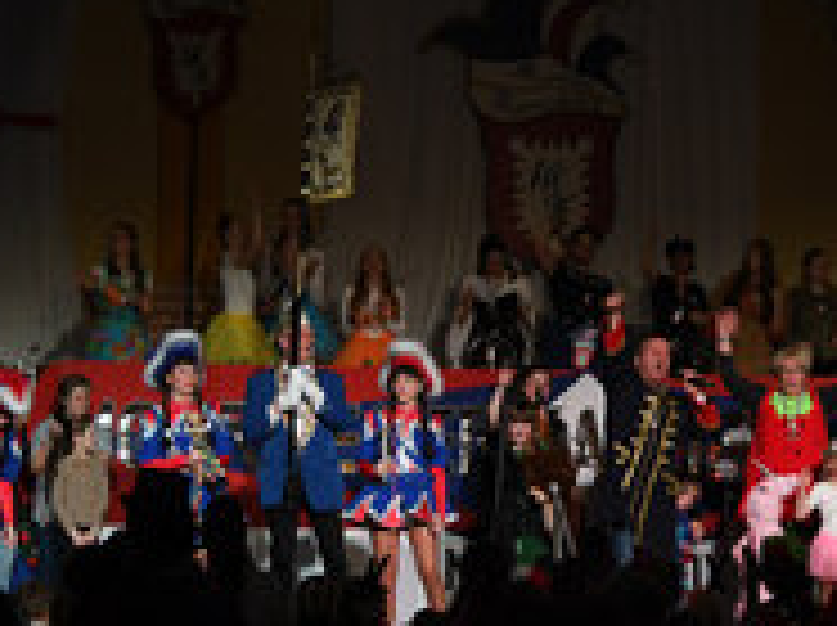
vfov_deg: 12.5
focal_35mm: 118
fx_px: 2850
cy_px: 439
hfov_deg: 16.7
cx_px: 482
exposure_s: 1/400
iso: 1600
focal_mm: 38
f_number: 4.8
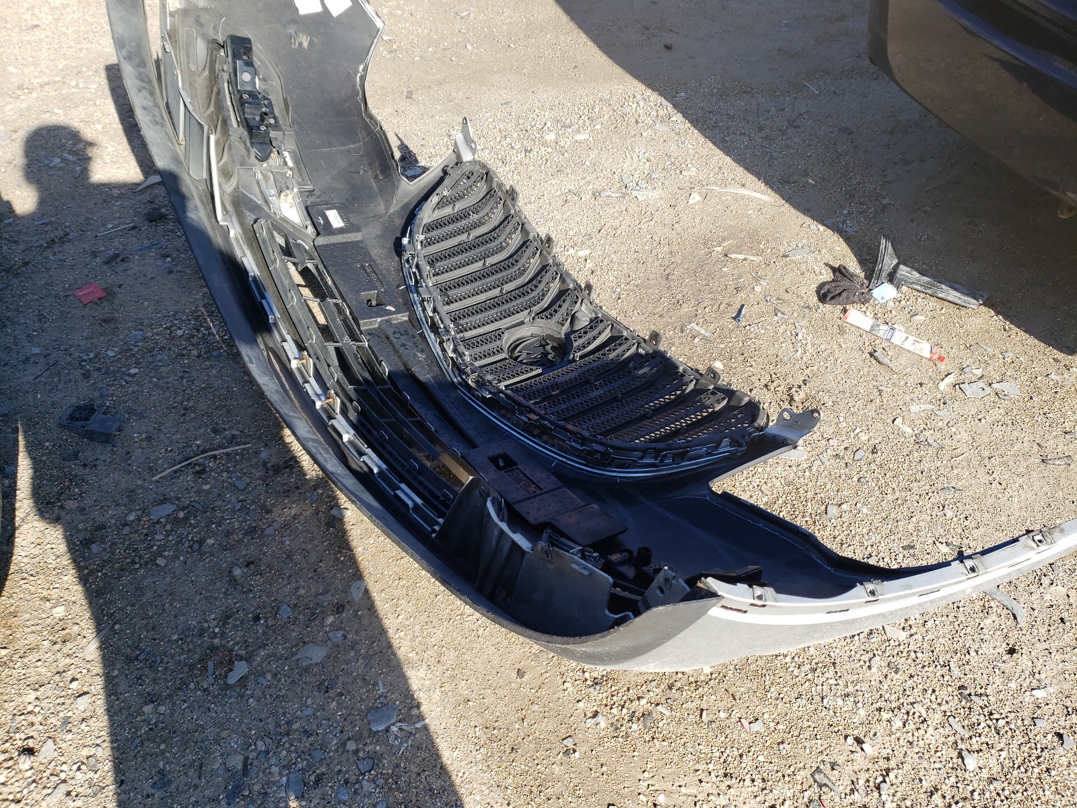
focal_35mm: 26
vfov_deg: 53.1
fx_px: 809
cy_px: 404
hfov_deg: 67.3
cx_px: 538
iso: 50
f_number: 1.5
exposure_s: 1/1111
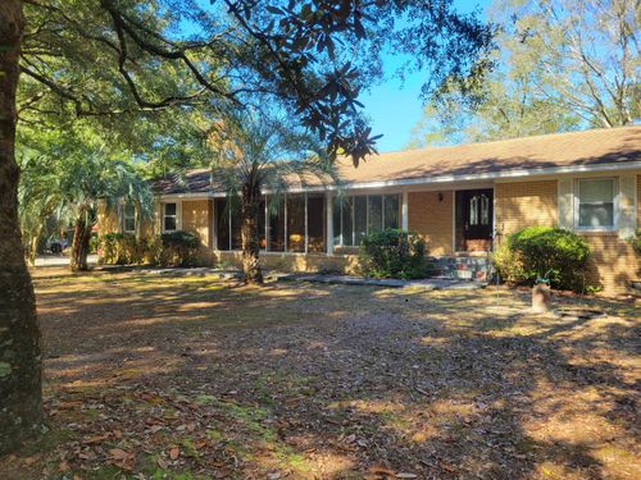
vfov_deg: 53.1
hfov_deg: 67.3
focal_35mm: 26
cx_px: 320
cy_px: 240
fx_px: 481
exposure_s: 1/303
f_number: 1.8
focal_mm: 5.4
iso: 40
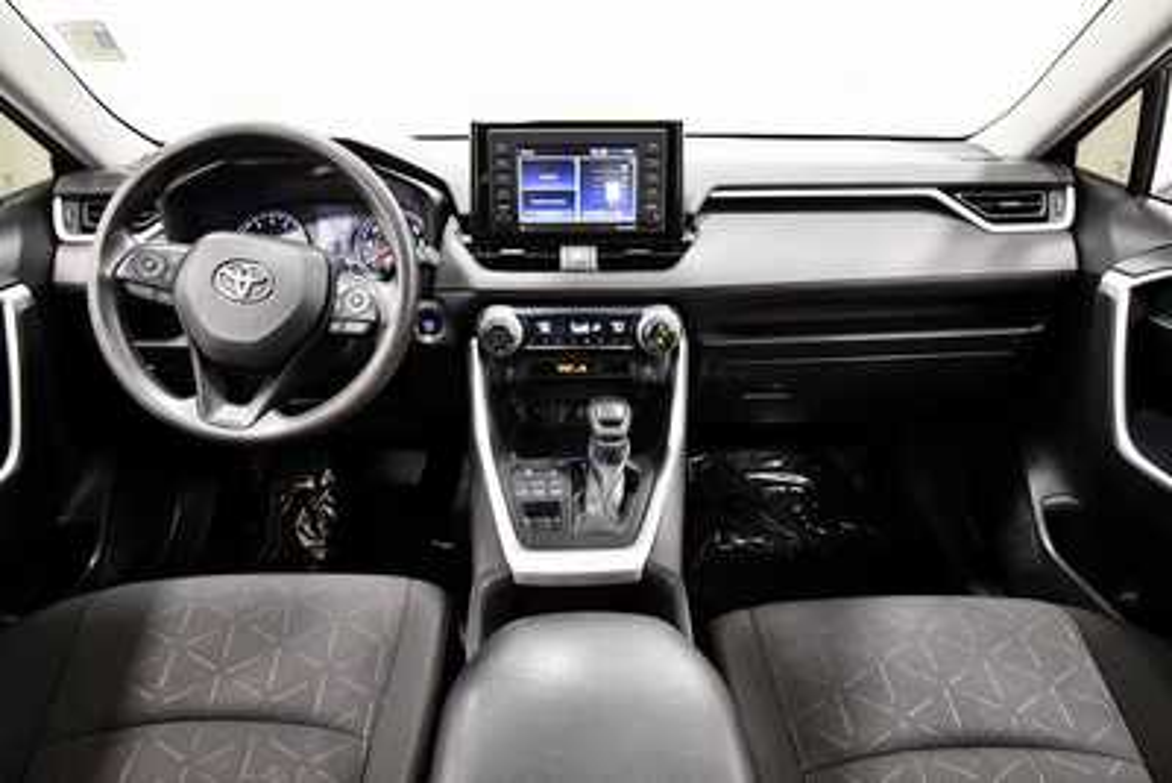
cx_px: 586
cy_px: 392
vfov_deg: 59.5
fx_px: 684
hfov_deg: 81.2
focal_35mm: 21
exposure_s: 1/60
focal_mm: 14
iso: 4500
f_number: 5
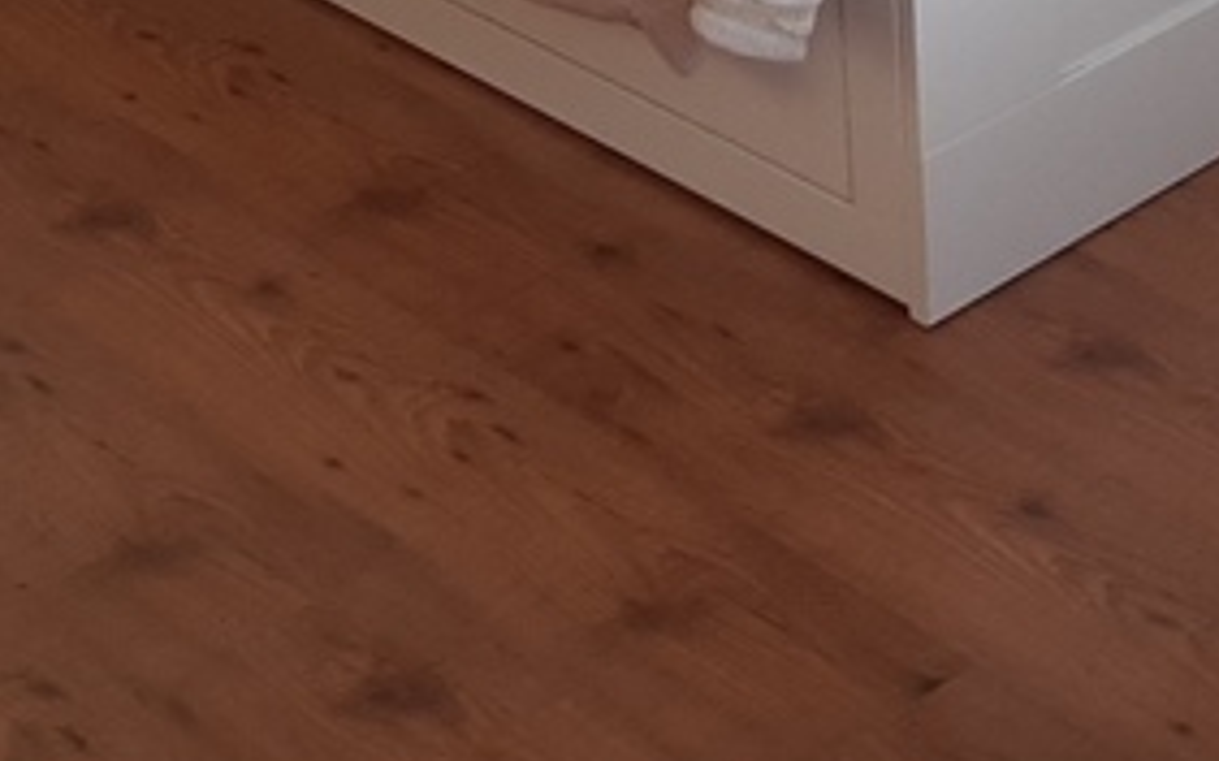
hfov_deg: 20.1
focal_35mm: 100
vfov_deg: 12.4
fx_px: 3321
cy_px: -419
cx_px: 1236
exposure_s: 1/50
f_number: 1.7
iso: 64
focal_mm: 3.93
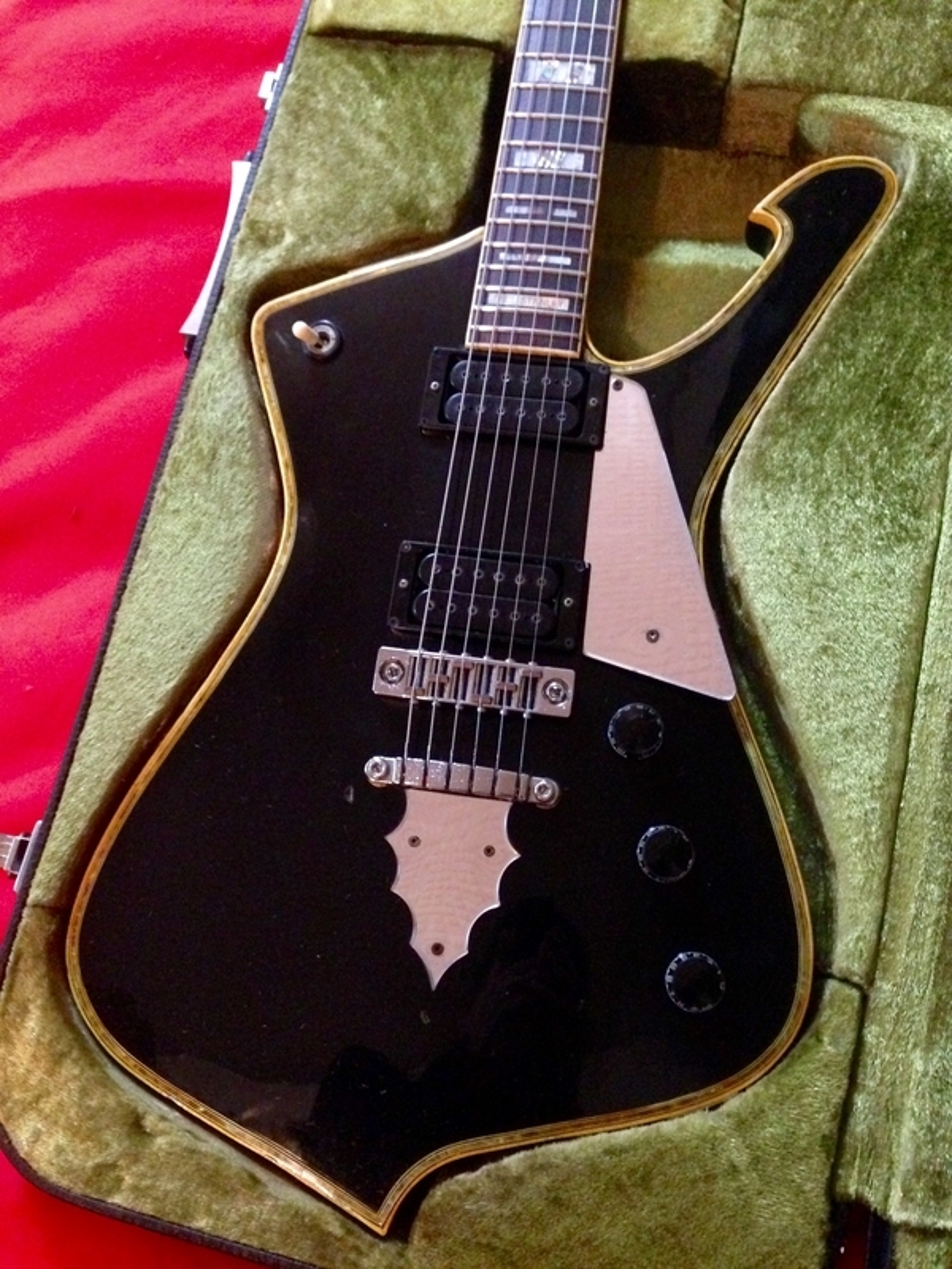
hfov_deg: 42.9
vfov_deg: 55.4
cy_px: 634
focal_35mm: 33
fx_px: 1210
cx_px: 476
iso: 800
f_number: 2.4
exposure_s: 1/15
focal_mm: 4.12
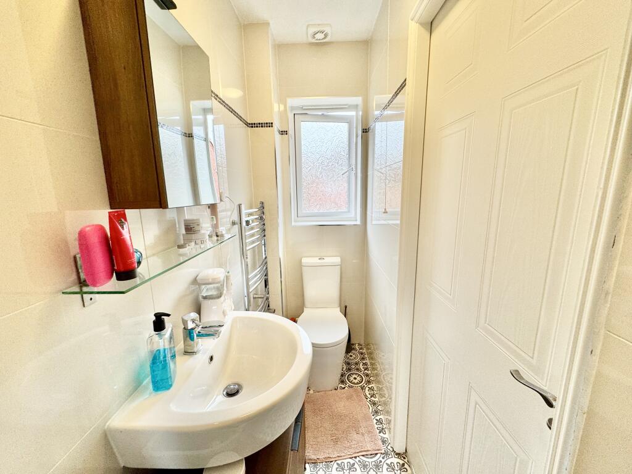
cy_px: 237
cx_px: 316
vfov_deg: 85.7
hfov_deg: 102.1
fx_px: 256
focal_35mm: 14
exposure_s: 1/100
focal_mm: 2.22
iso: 125
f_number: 2.2
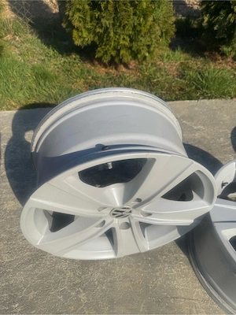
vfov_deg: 71.6
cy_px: 158
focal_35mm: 24
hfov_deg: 56.8
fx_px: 218
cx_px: 118
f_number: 1.78
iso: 80
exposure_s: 1/7092
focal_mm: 6.76
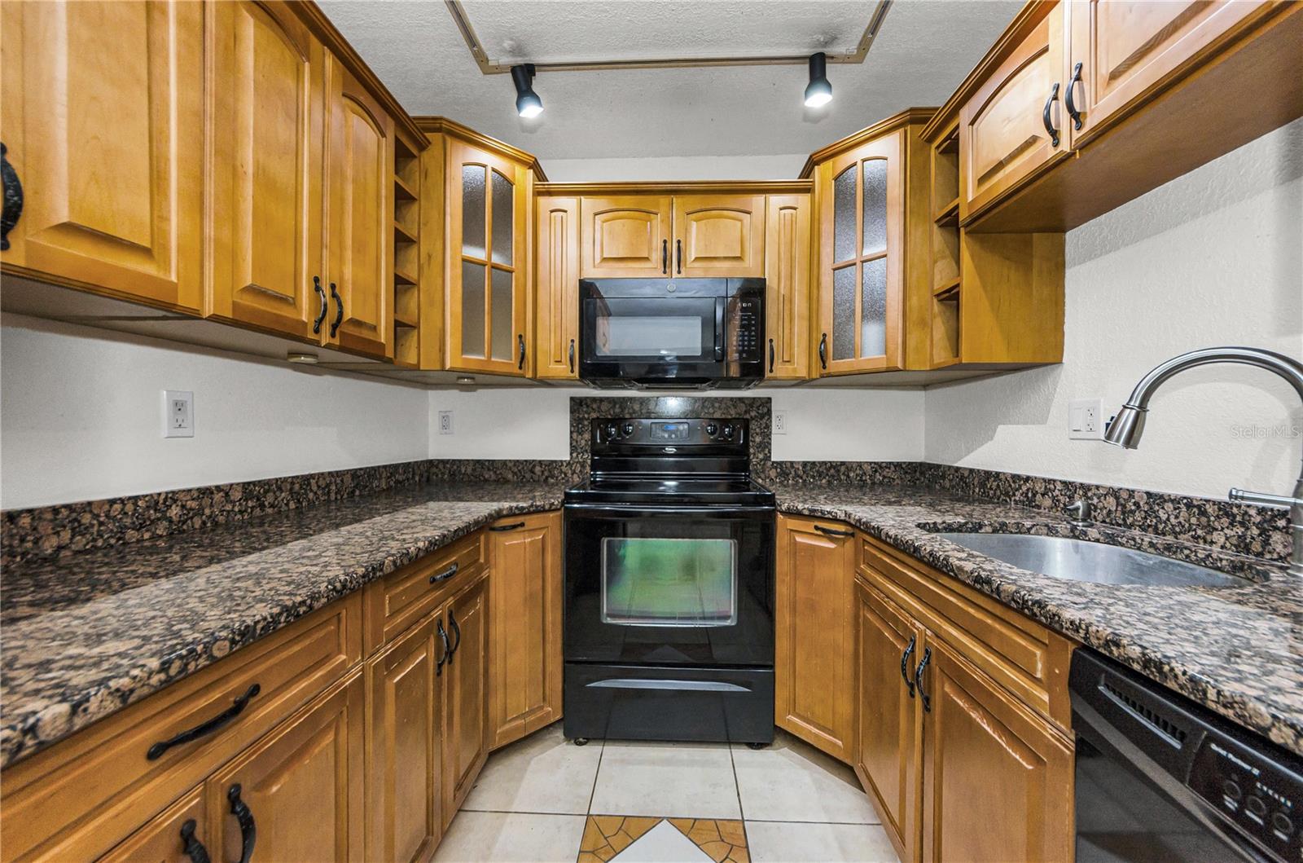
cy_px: 432
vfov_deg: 89.7
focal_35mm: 12
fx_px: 433
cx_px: 652
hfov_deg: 112.7
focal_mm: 8
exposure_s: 1/40
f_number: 7.1
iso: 320
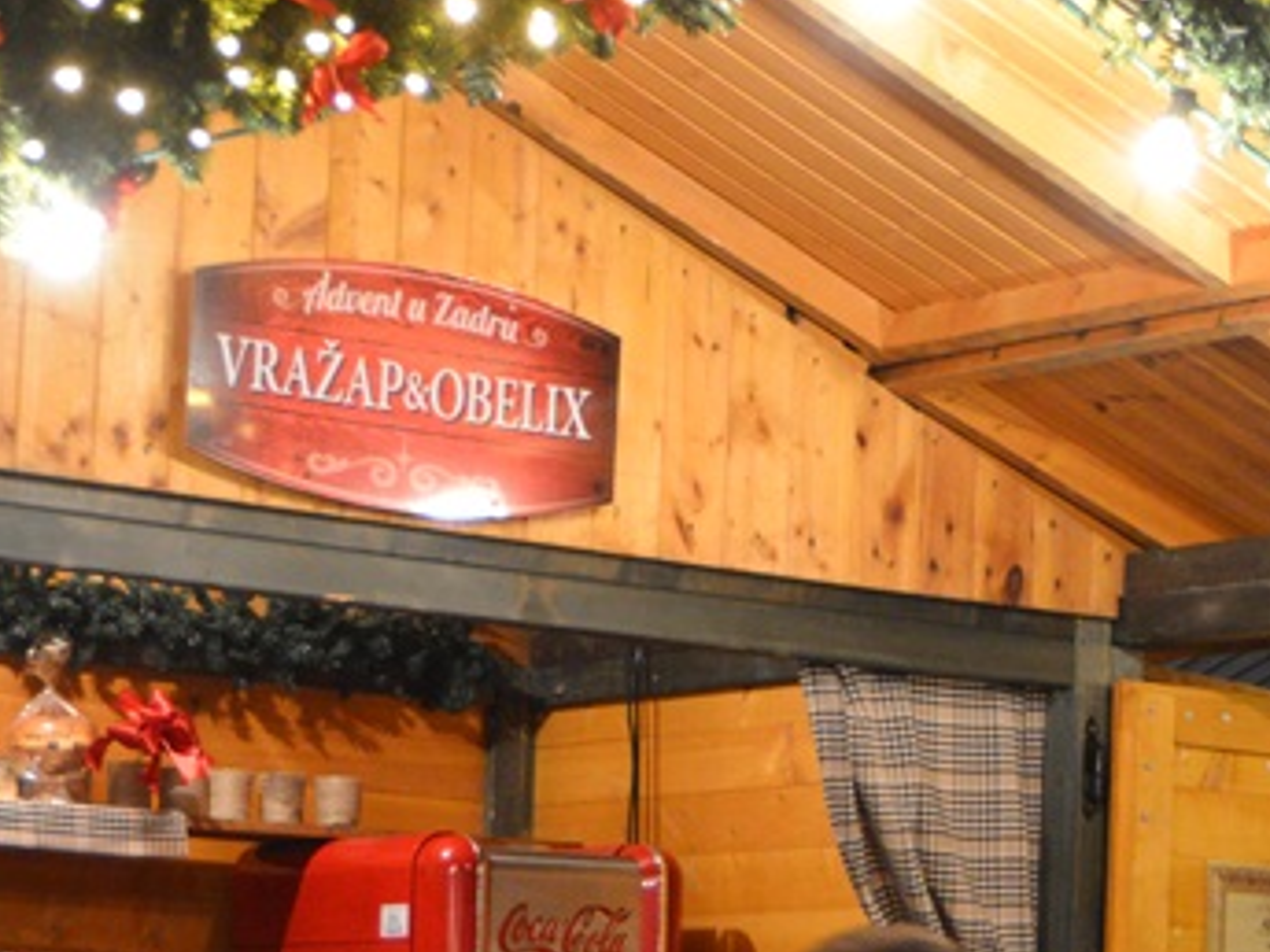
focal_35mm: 126
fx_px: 4623
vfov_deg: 11.7
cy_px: 788
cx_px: 299
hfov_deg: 15.6
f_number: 4.8
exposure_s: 1/40
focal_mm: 50
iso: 3200
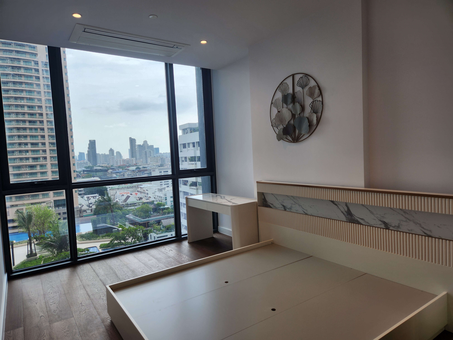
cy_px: 170
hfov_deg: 73.9
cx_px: 226
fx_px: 301
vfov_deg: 58.9
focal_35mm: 23
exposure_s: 1/129
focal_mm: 5.4
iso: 20
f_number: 1.8
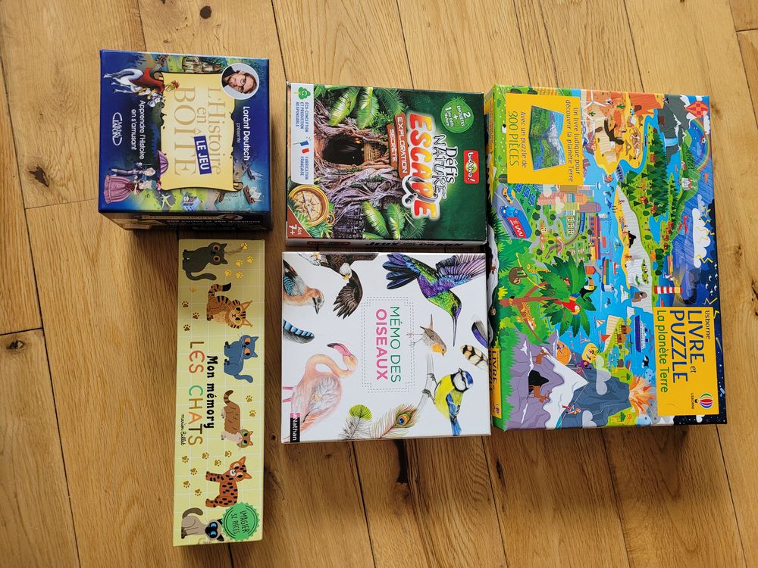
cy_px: 284
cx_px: 379
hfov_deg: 67.3
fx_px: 569
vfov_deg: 53.1
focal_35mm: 26
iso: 250
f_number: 1.8
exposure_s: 1/100
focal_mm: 5.4
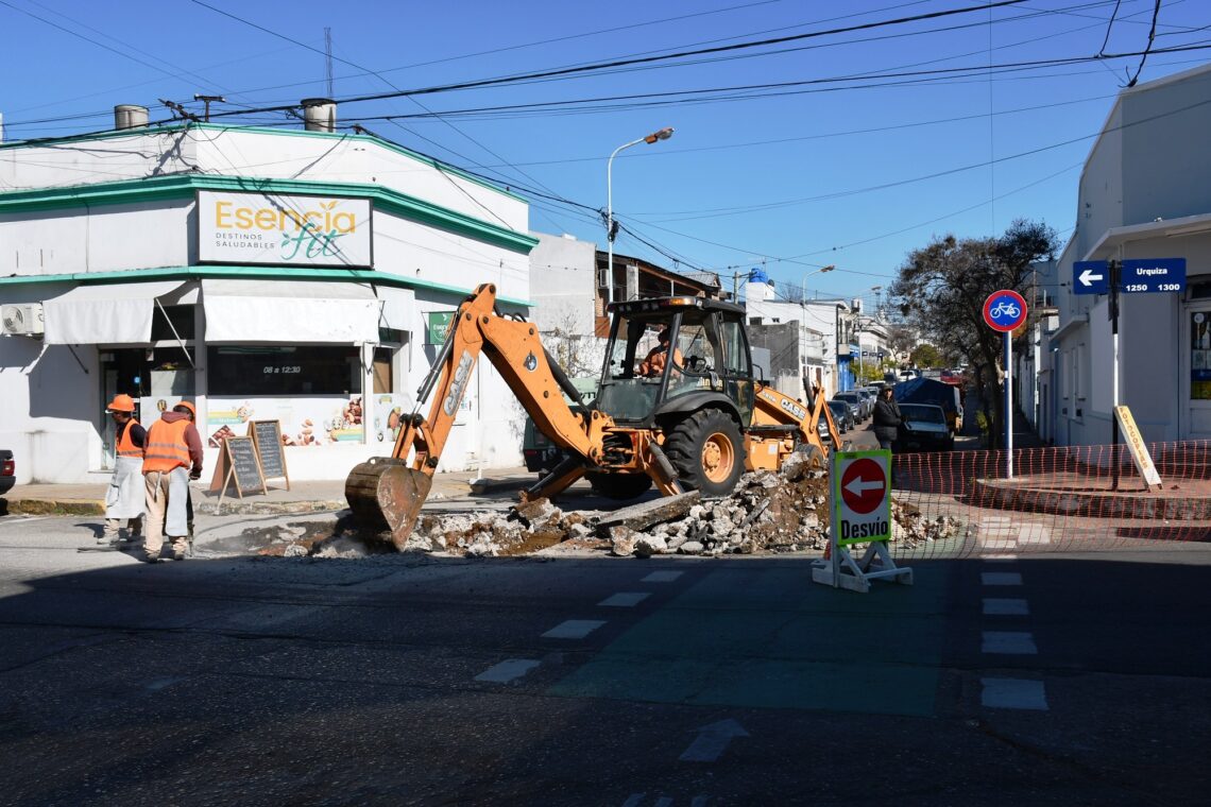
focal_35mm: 33
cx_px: 606
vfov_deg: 40.0
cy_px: 404
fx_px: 1110
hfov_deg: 57.2
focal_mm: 22
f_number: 9
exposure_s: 1/320
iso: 100
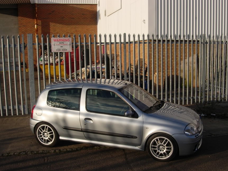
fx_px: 296
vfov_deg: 32.1
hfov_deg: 42.0
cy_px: 97
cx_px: 127
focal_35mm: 45
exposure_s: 1/912
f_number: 4.8
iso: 79
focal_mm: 7.8
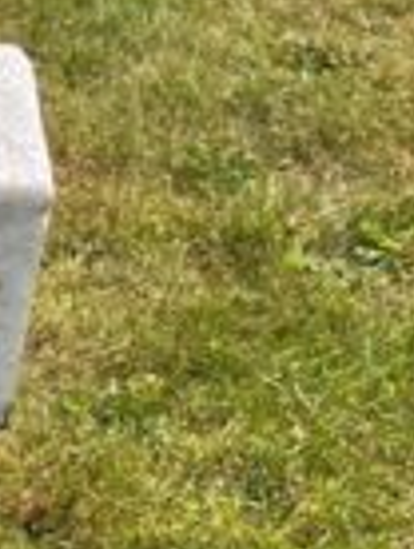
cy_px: 573
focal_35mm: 113
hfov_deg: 11.6
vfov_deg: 16.9
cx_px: -446
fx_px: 1796
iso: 50
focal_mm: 5.1
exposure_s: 1/1923
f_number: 1.6
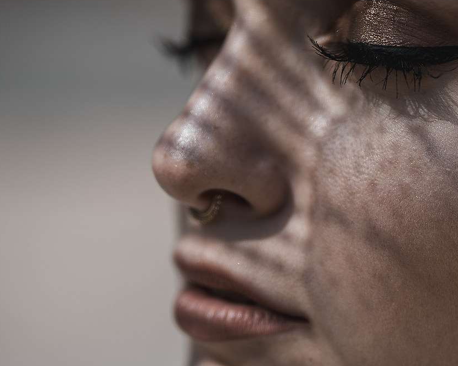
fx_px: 1830
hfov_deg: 14.1
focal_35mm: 135
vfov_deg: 11.4
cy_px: 177
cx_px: 454
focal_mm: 50
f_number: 1.4
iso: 50
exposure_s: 1/4000
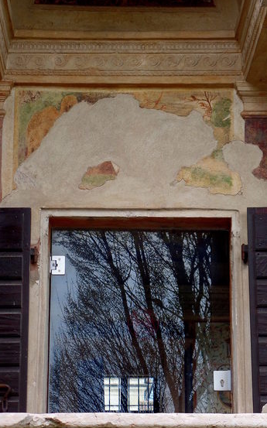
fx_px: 1247
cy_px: 199
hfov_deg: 12.2
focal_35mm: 107
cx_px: 142
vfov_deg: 19.5
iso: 100
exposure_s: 1/180
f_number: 3.9
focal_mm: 16.5
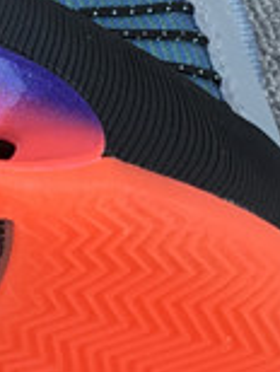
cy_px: 66
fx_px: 1947
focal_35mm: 181
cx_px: -406
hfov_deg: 7.6
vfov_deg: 10.9
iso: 25
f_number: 2.4
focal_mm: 3.3
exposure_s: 1/219
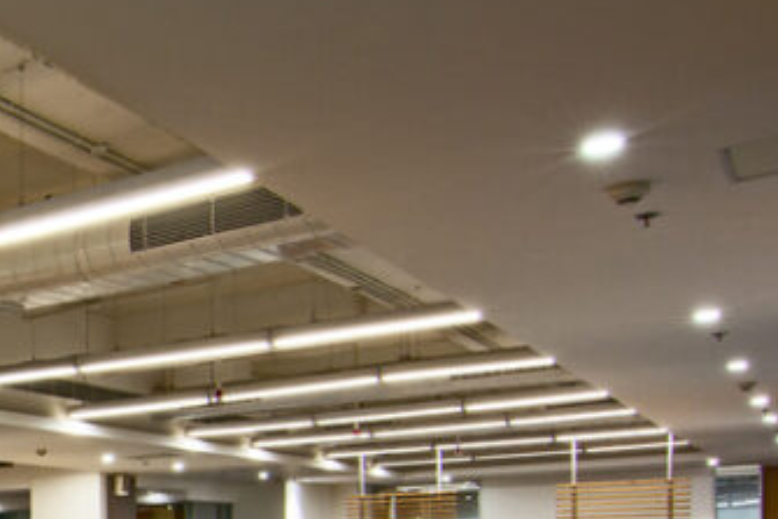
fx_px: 1092
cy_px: 560
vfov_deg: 25.0
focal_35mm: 51
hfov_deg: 32.1
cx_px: -170
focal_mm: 11
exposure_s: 1/1.67
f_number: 16
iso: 100
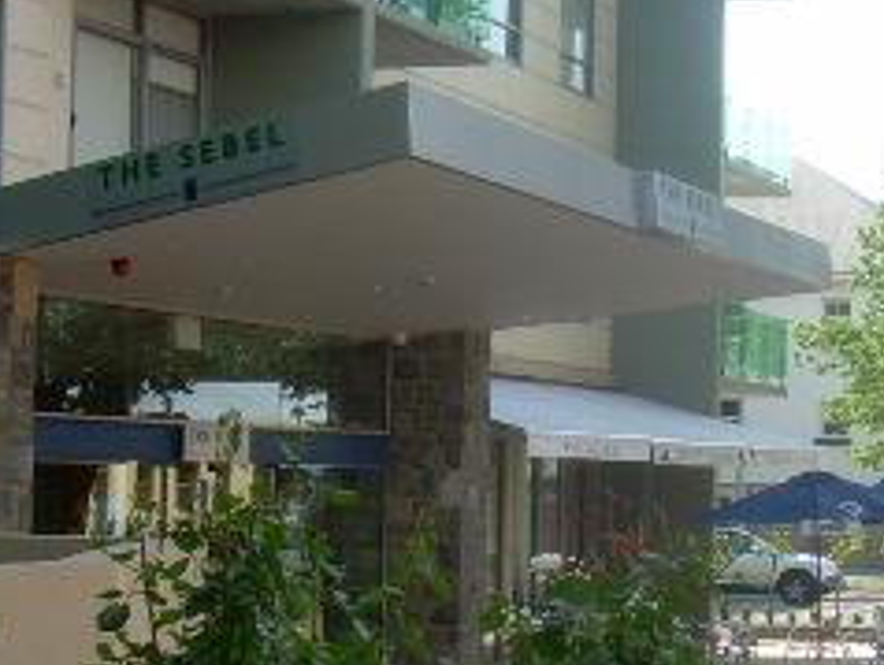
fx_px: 2607
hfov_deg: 19.2
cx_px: 553
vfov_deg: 14.5
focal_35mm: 102
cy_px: 435
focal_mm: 6.3
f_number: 4.6
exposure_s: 1/193
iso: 50
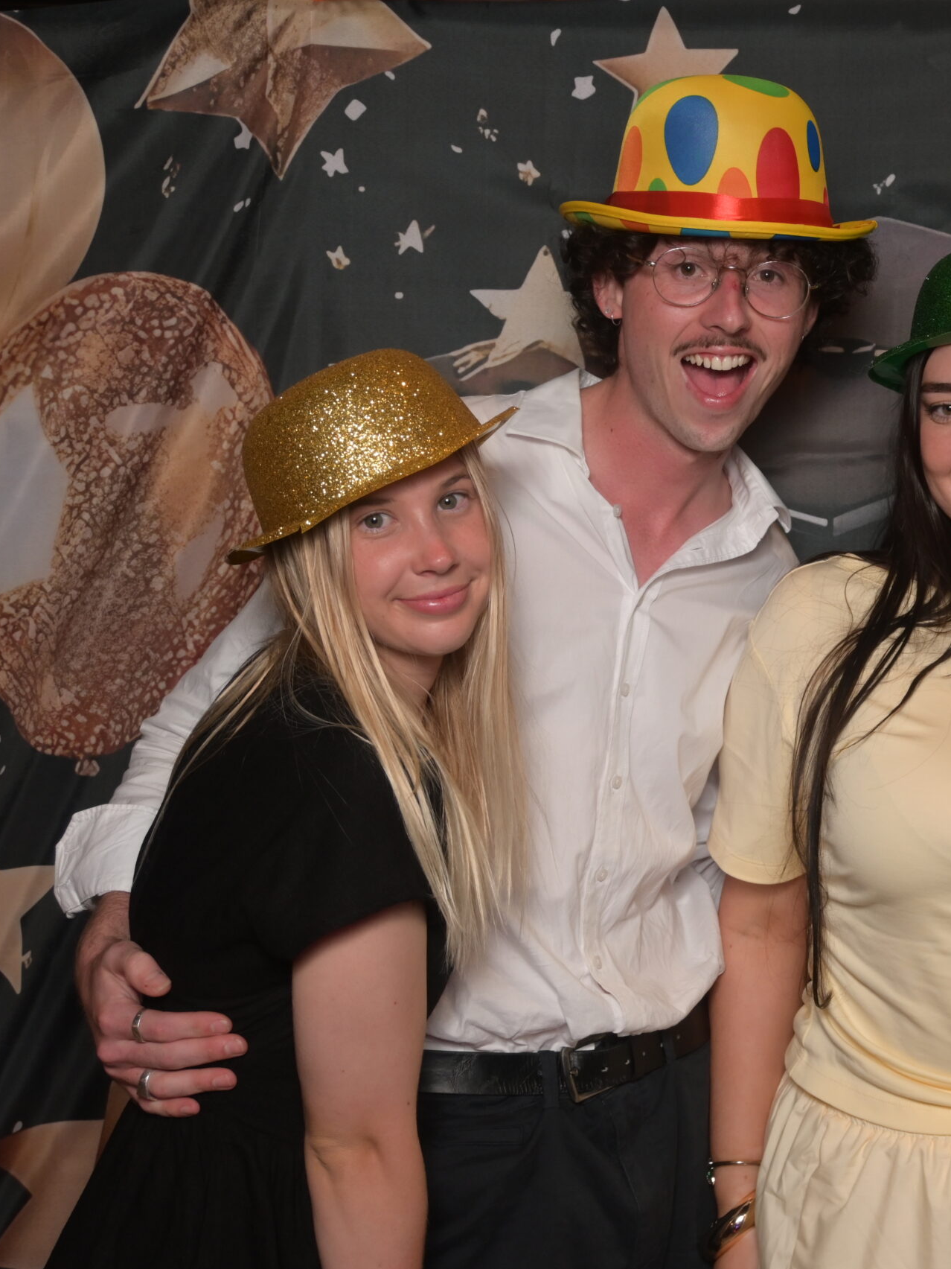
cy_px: 635
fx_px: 2421
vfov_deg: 29.4
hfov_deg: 21.7
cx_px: 852
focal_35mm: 66
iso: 400
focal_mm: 30.5
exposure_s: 1/60
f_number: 5
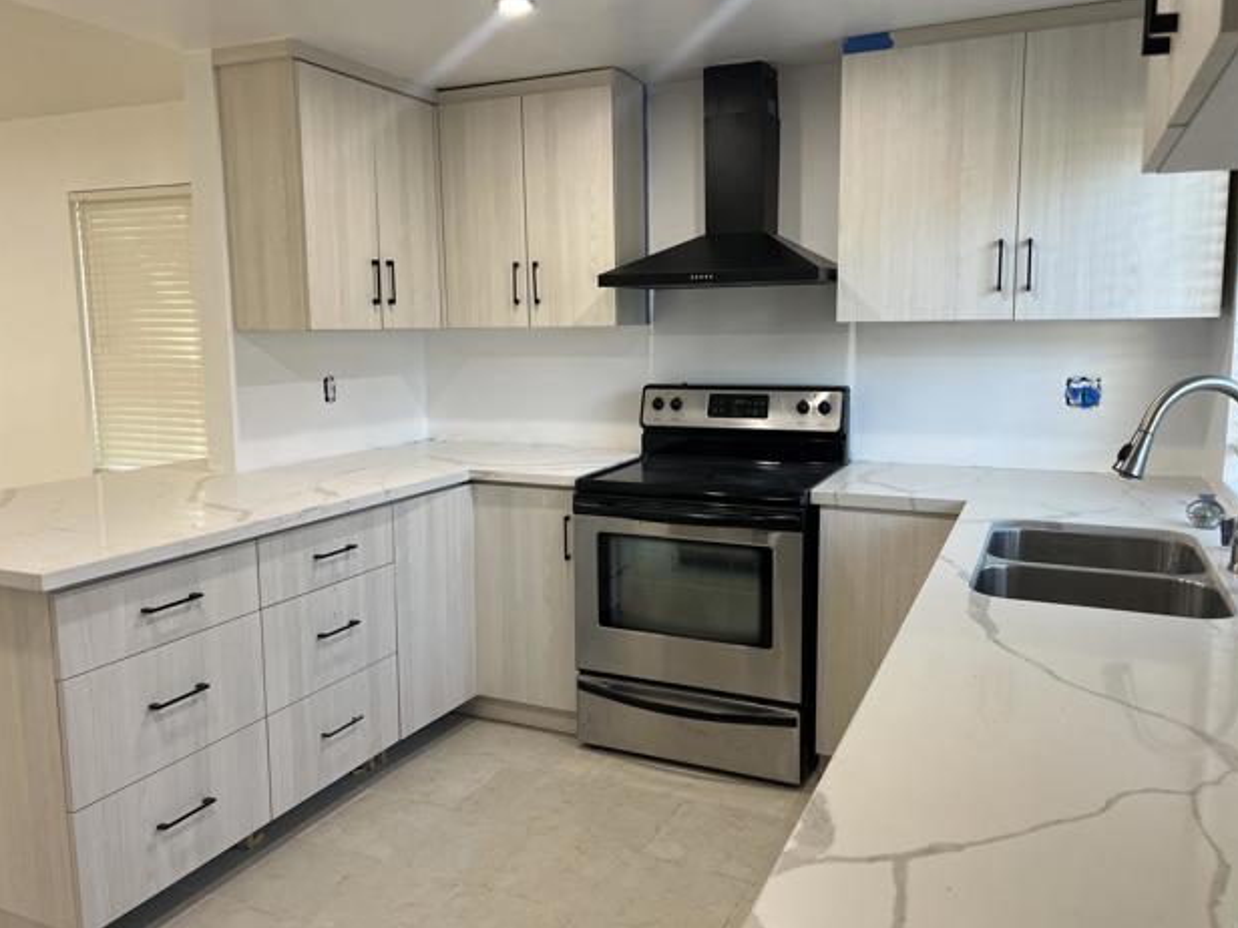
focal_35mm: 27
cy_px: 450
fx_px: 966
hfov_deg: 65.3
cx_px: 623
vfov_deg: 51.3
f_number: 1.5
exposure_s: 1/120
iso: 80
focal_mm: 5.7
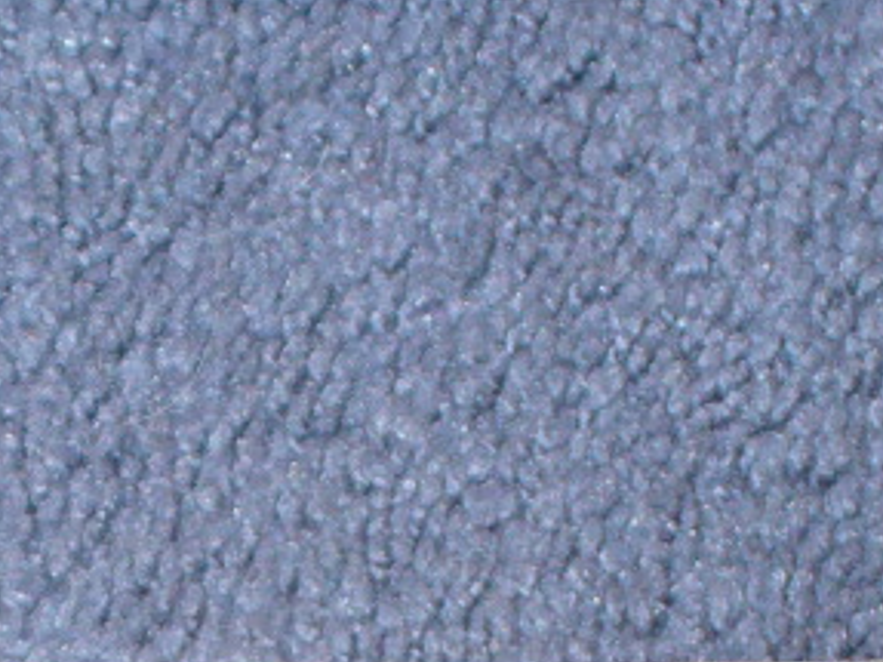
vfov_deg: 8.7
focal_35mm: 165
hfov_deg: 12.0
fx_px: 4207
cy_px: 1124
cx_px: 274
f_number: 2.8
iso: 100
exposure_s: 1/60
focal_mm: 6.1
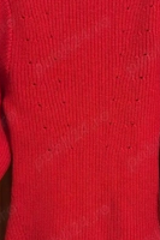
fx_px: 334
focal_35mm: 50
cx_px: 95
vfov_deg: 39.3
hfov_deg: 26.9
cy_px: 154
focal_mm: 6.86
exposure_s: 1/33
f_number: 1.78
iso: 800
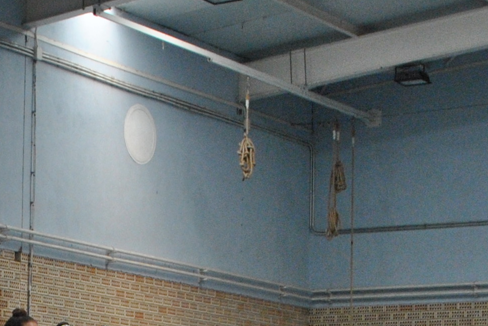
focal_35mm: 149
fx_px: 2021
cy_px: 380
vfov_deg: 9.1
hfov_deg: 13.6
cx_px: 33
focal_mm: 25
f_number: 5.6
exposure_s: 1/125
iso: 800
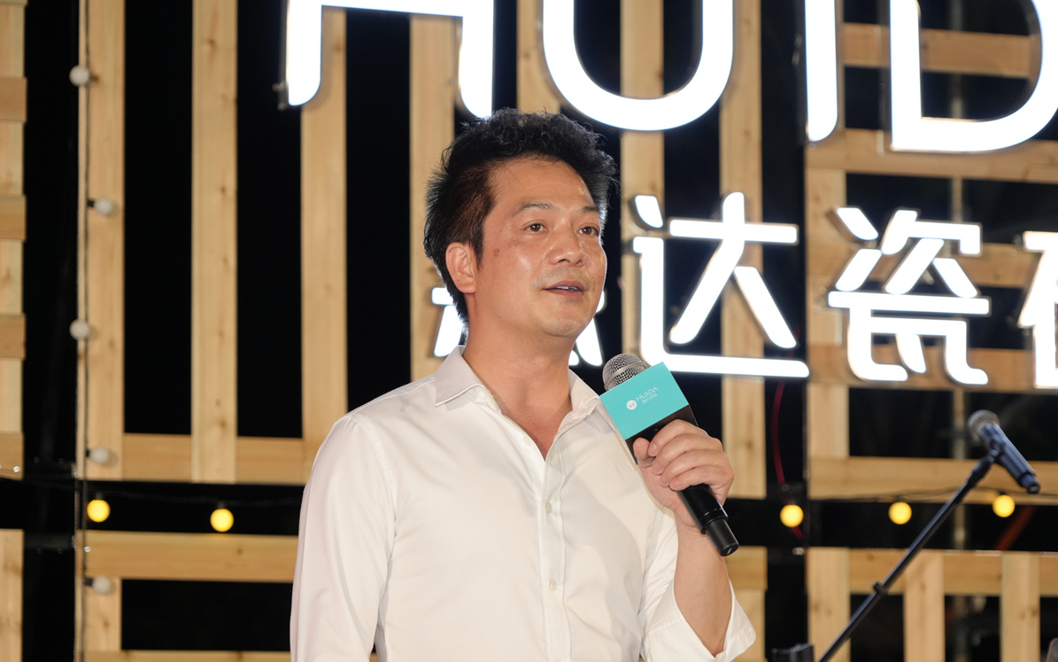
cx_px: 528
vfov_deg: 10.0
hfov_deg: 15.9
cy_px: 352
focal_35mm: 131
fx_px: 3777
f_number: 6.3
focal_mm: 128
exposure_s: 1/160
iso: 1600
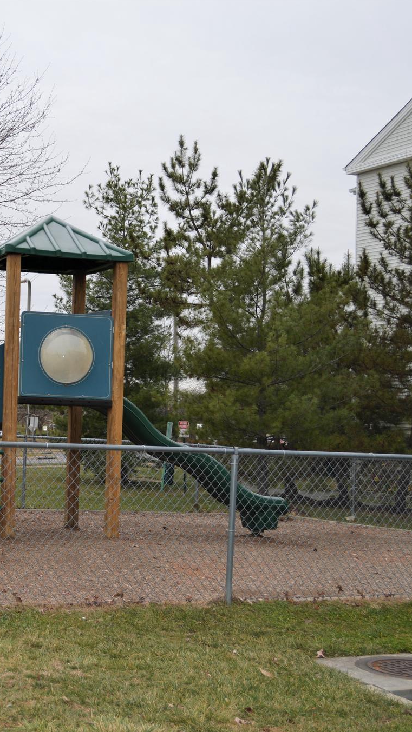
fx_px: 1108
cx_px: -34
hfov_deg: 20.2
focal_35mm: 57
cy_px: 366
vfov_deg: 36.6
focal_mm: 24
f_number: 4
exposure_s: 1/200
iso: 100
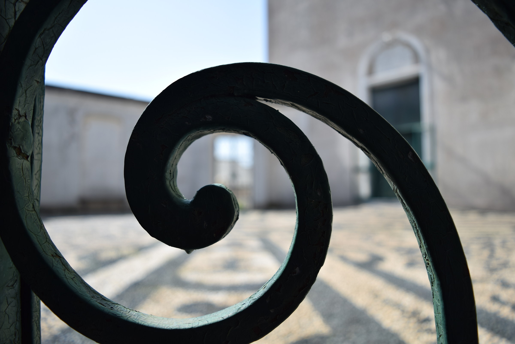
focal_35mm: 27
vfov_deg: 47.9
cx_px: 258
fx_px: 386
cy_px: 172
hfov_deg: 67.4
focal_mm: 18
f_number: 3.5
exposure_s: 1/1000
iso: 100
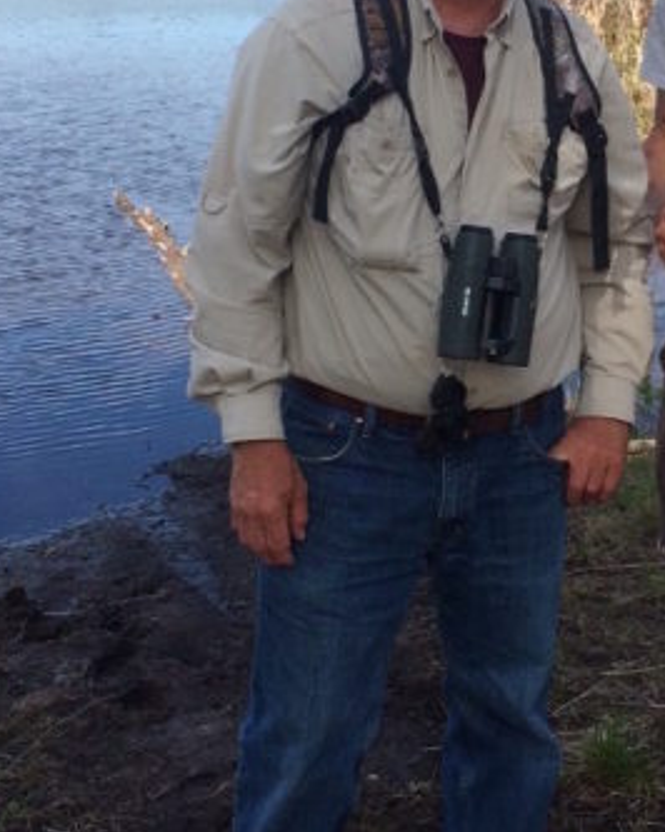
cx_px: 578
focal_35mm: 68
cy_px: 277
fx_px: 1674
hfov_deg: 22.0
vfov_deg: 27.7
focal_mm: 4.15
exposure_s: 1/1208
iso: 32
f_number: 2.2
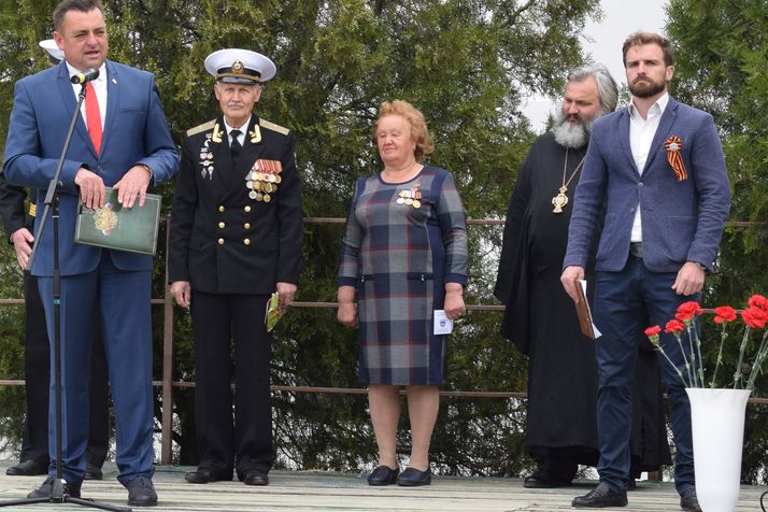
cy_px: 95
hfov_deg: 13.8
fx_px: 3155
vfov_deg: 9.3
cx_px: 163
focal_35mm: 148
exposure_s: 1/250
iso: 320
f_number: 8
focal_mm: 55
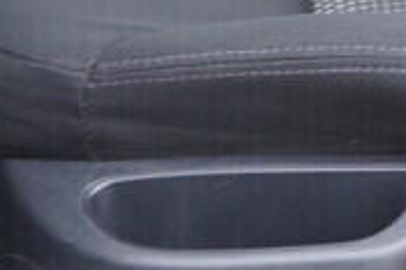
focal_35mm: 210
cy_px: -490
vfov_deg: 6.1
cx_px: 595
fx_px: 2366
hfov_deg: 9.5
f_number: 2.8
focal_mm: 24
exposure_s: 1/40
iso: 200
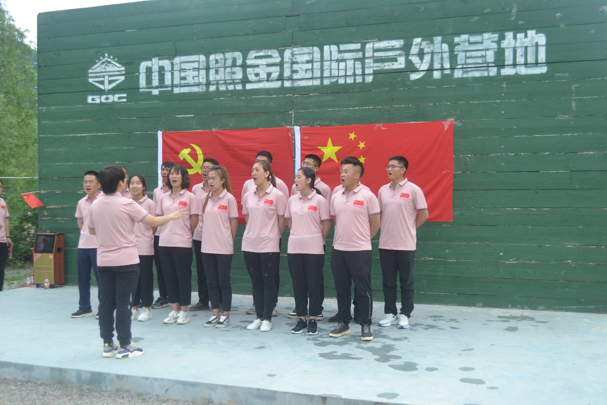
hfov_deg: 49.5
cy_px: 202
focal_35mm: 39
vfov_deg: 34.2
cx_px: 304
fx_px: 658
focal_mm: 26
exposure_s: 1/125
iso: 100
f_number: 4.2
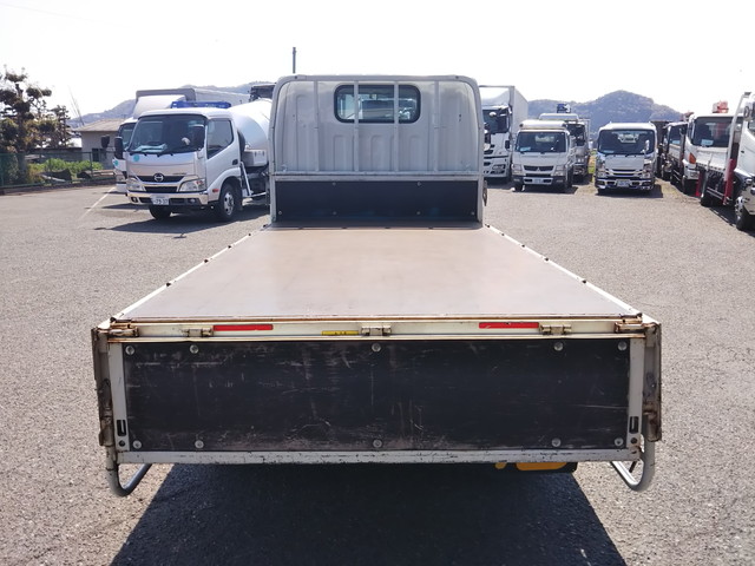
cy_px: 283
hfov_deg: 60.0
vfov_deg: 46.8
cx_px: 378
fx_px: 654
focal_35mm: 30
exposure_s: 1/748
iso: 20
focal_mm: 4
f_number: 2.2
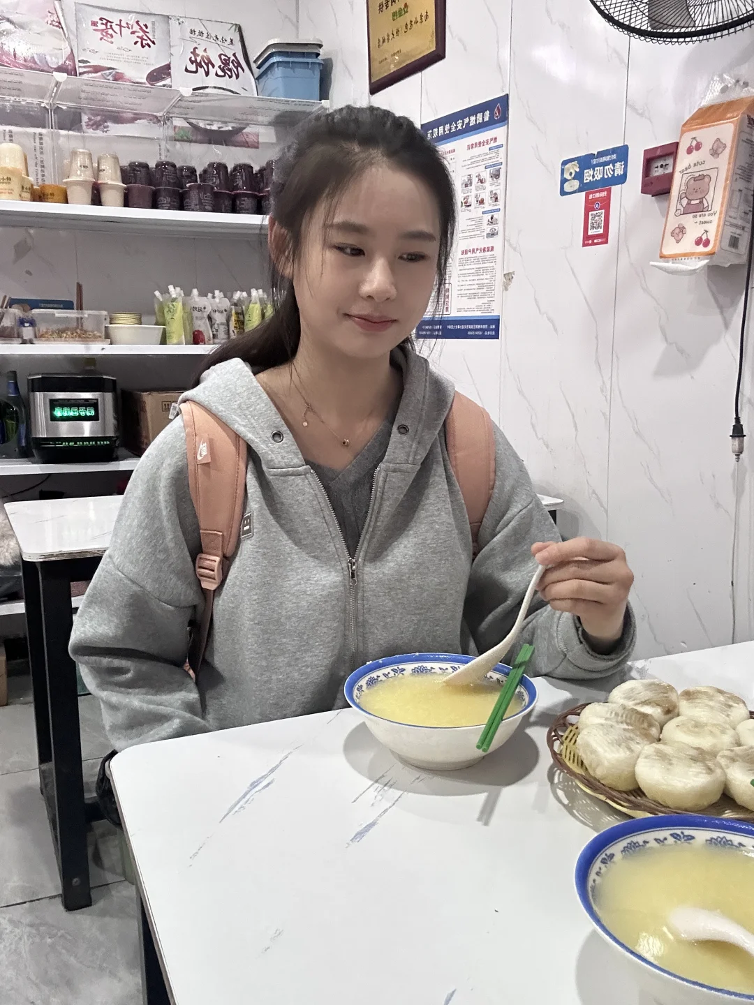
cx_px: 377
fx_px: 871
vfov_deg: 60.0
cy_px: 502
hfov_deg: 46.8
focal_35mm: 30
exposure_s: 1/50
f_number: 1.9
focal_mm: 2.69
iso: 250
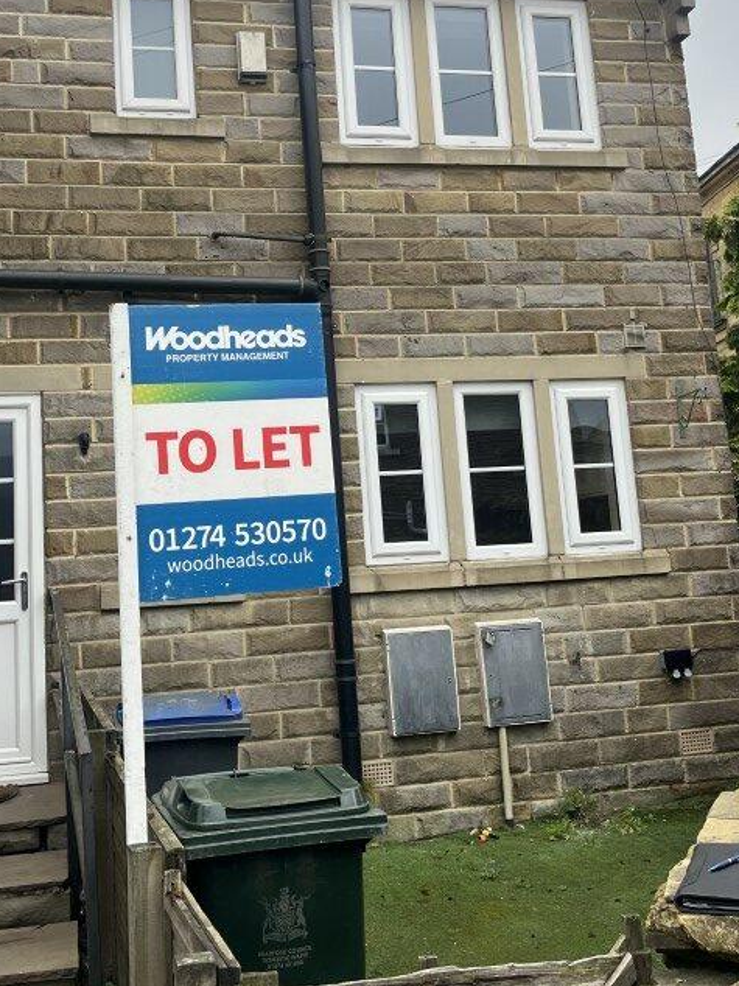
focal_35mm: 42
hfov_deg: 34.2
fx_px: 1196
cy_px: 364
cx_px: 291
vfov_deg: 44.4
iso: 50
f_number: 1.6
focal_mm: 5.1
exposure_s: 1/388
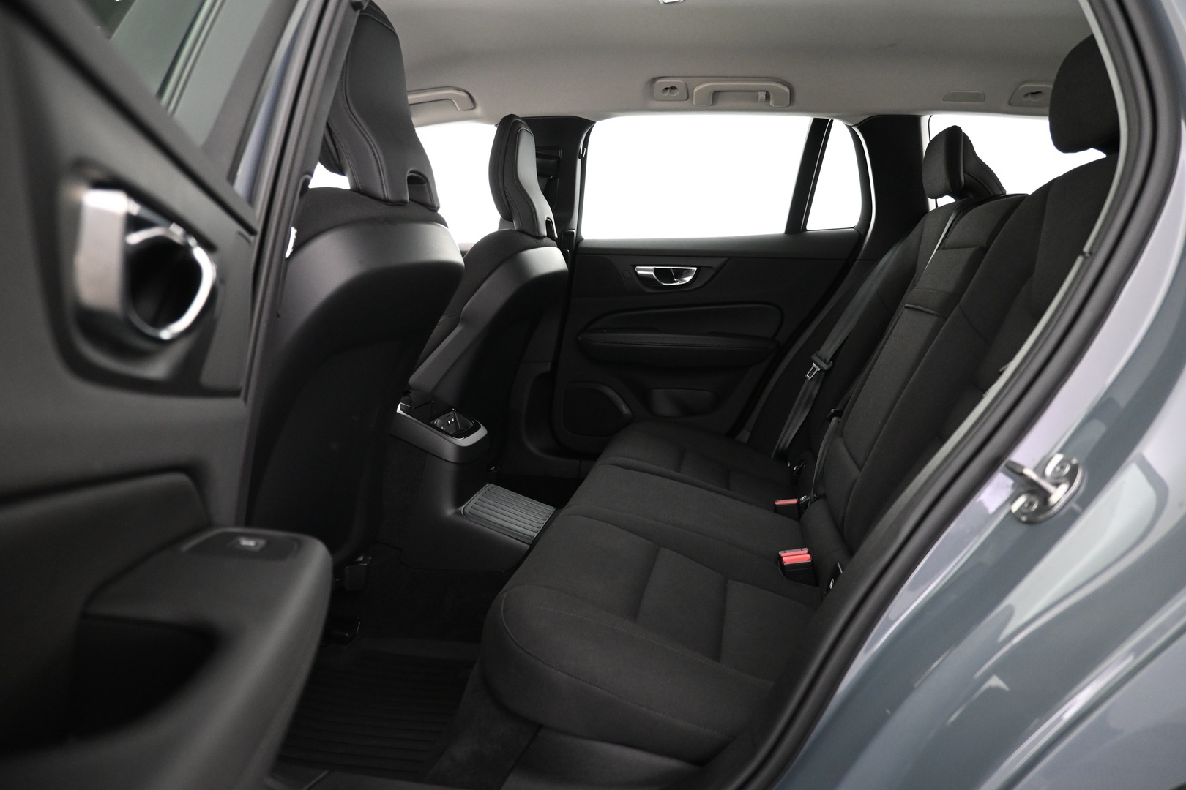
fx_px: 791
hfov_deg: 73.7
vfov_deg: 53.1
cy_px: 395
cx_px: 593
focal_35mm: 24
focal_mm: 16
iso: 1600
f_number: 3.5
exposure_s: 1/15
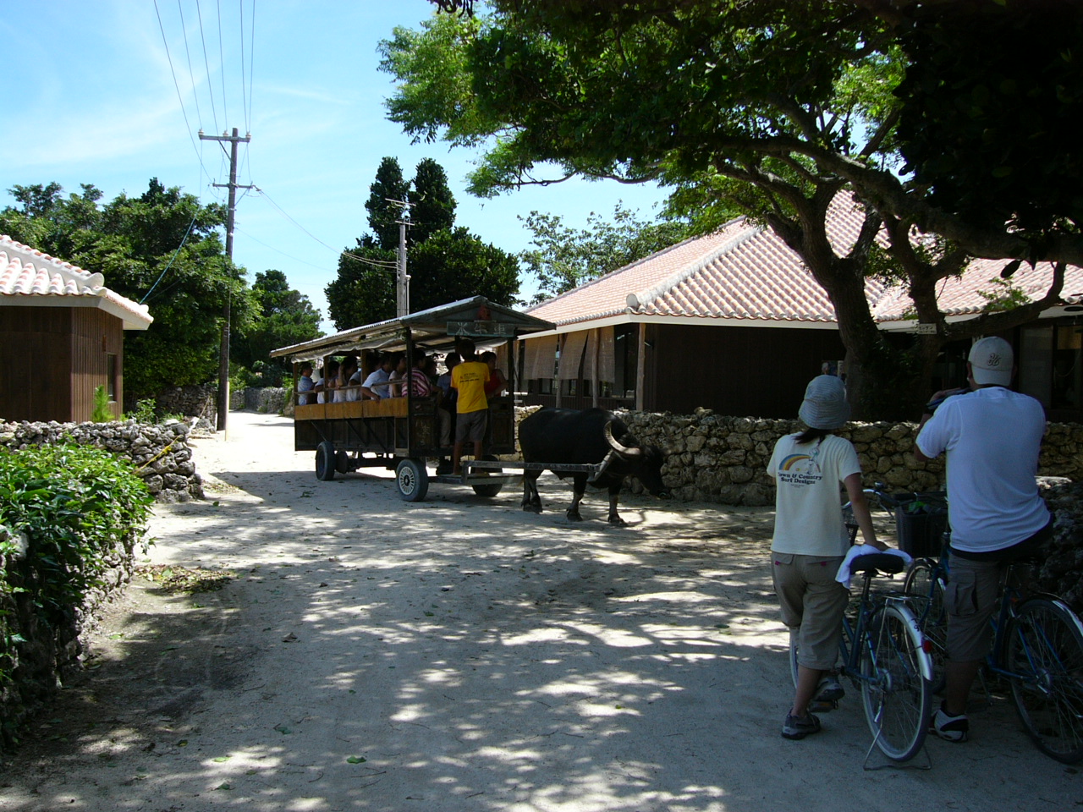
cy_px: 406
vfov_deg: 40.7
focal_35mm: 35
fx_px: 1095
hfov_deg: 52.6
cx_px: 542
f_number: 8
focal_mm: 5.8
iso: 50
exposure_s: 1/100
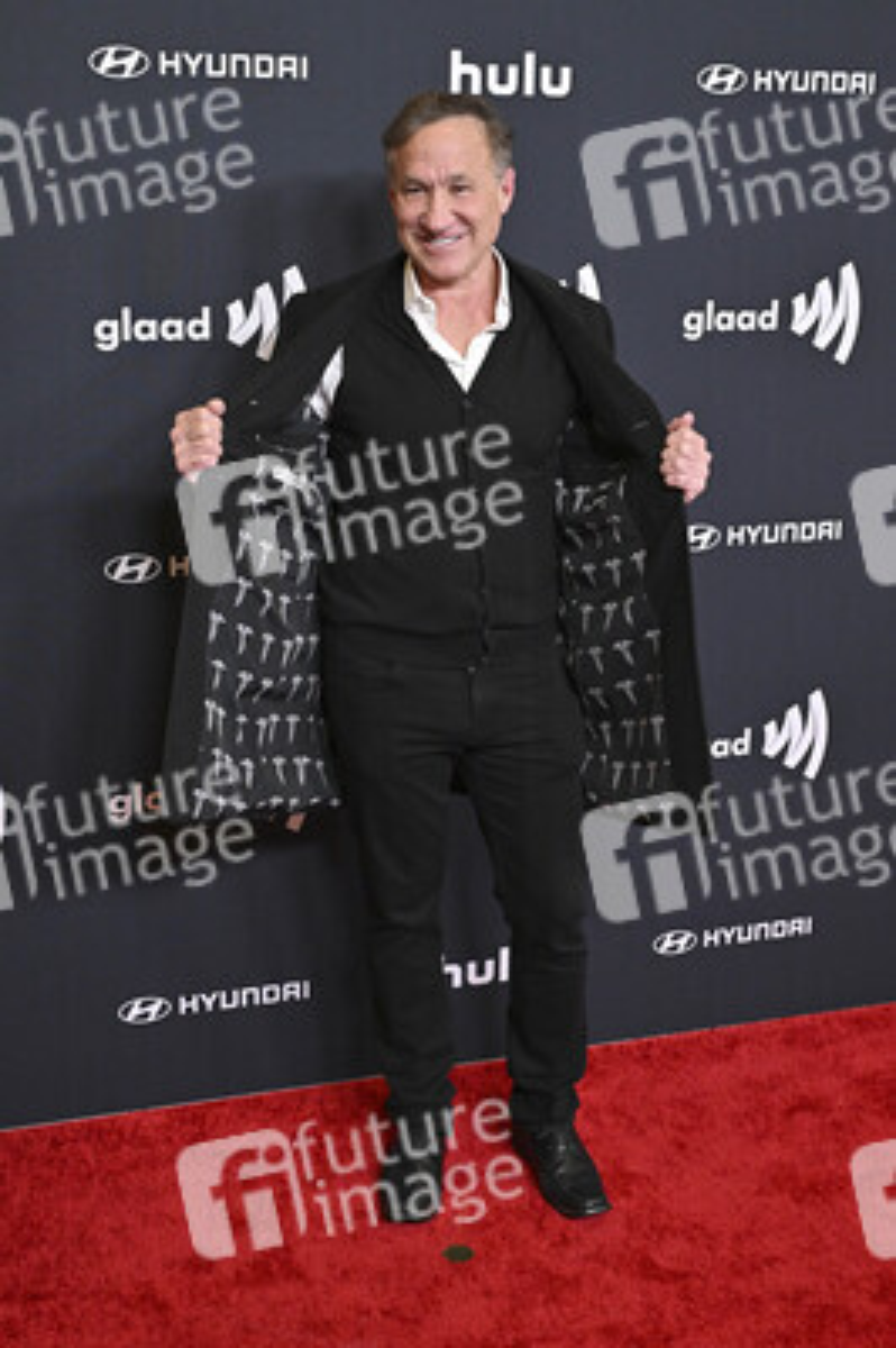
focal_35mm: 44
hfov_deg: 30.5
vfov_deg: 44.5
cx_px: 448
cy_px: 674
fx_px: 1645
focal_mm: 44
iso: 4000
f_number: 5.6
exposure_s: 1/250
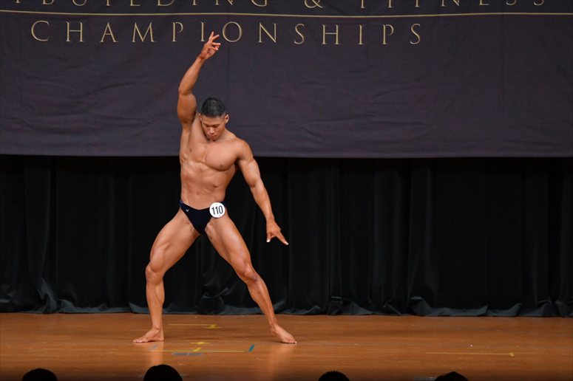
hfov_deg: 9.2
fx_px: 3580
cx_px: 286
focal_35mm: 225
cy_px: 190
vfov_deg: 6.1
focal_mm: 150
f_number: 5.6
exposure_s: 1/400
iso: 4000
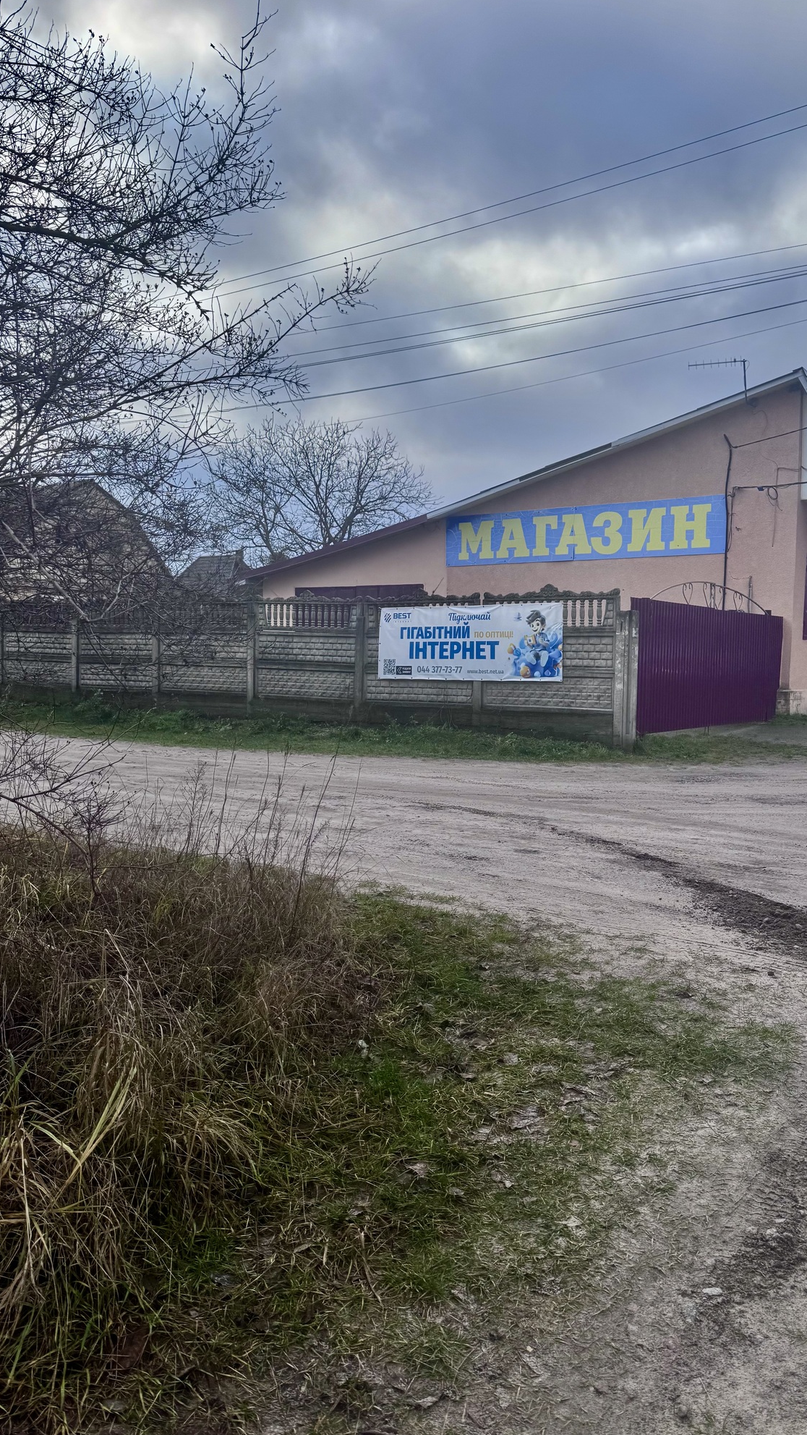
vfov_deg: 69.9
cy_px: 708
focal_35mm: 27
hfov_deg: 42.6
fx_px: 1027
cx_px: 496
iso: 80
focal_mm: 6.76
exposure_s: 1/2331
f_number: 1.78
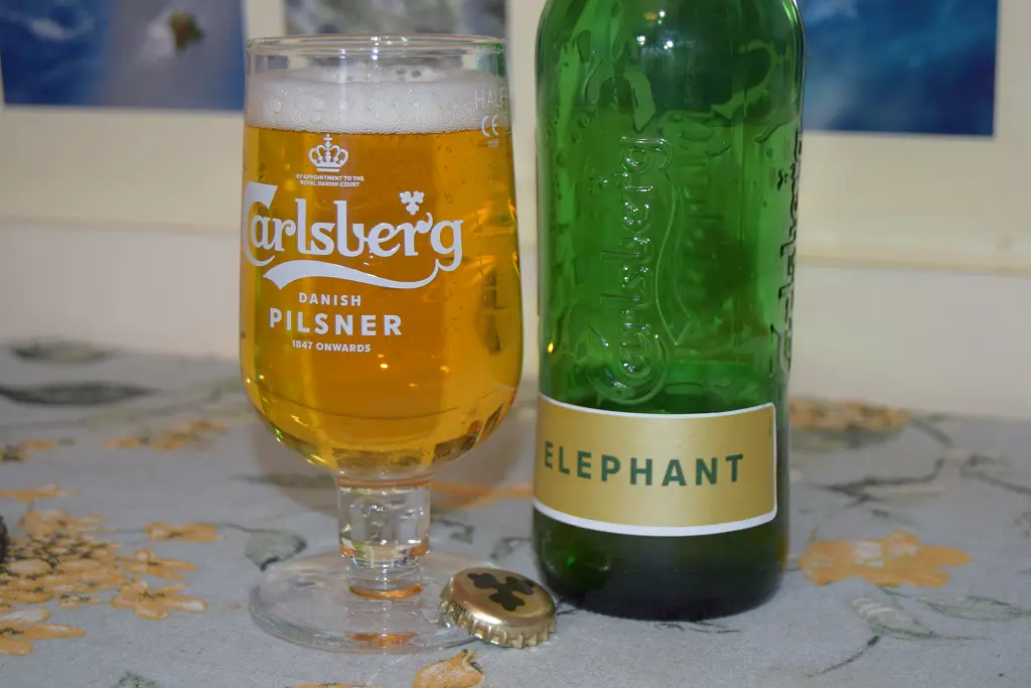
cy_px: 344
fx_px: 1976
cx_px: 516
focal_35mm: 69
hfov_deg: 29.2
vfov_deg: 19.7
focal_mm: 46
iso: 560
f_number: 5.3
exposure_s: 1/60
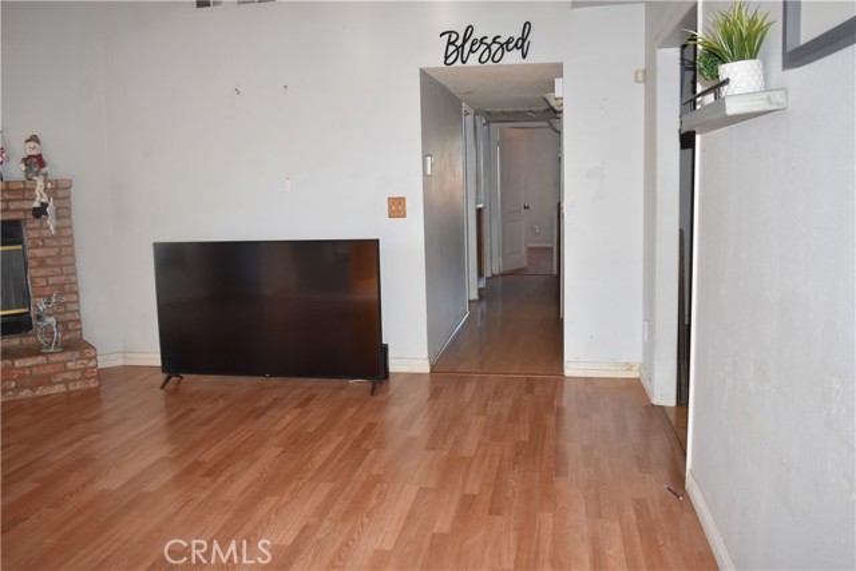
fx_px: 713
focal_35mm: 30
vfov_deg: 43.6
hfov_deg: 61.9
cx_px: 428
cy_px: 286
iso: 800
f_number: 4.5
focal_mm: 20
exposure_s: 1/80
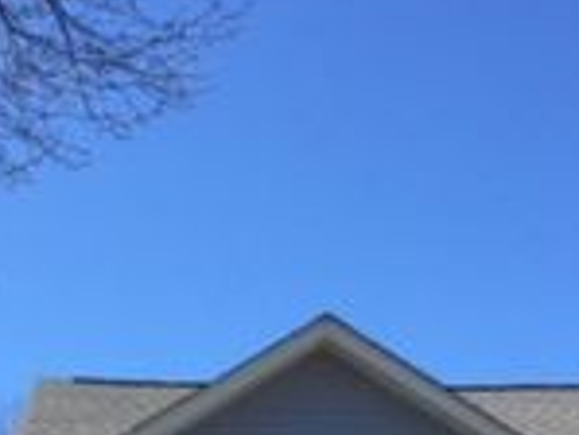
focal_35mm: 97
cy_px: 619
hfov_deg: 20.2
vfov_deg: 14.4
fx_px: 1624
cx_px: 206
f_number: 2.2
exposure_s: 1/964
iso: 32
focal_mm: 4.15
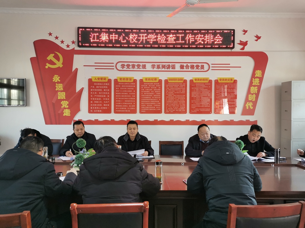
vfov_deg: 51.4
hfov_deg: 65.3
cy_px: 114
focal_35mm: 27
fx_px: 238
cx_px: 152
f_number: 1.8
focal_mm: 5.58
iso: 125
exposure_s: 1/50
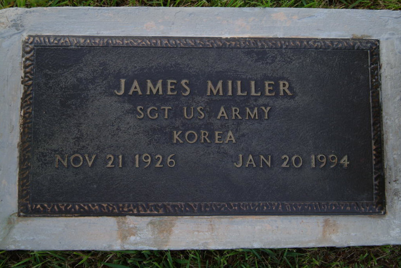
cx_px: 200
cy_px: 134
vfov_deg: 22.7
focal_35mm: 60
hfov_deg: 33.4
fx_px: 669
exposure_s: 1/1.5
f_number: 5.6
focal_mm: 40
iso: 200
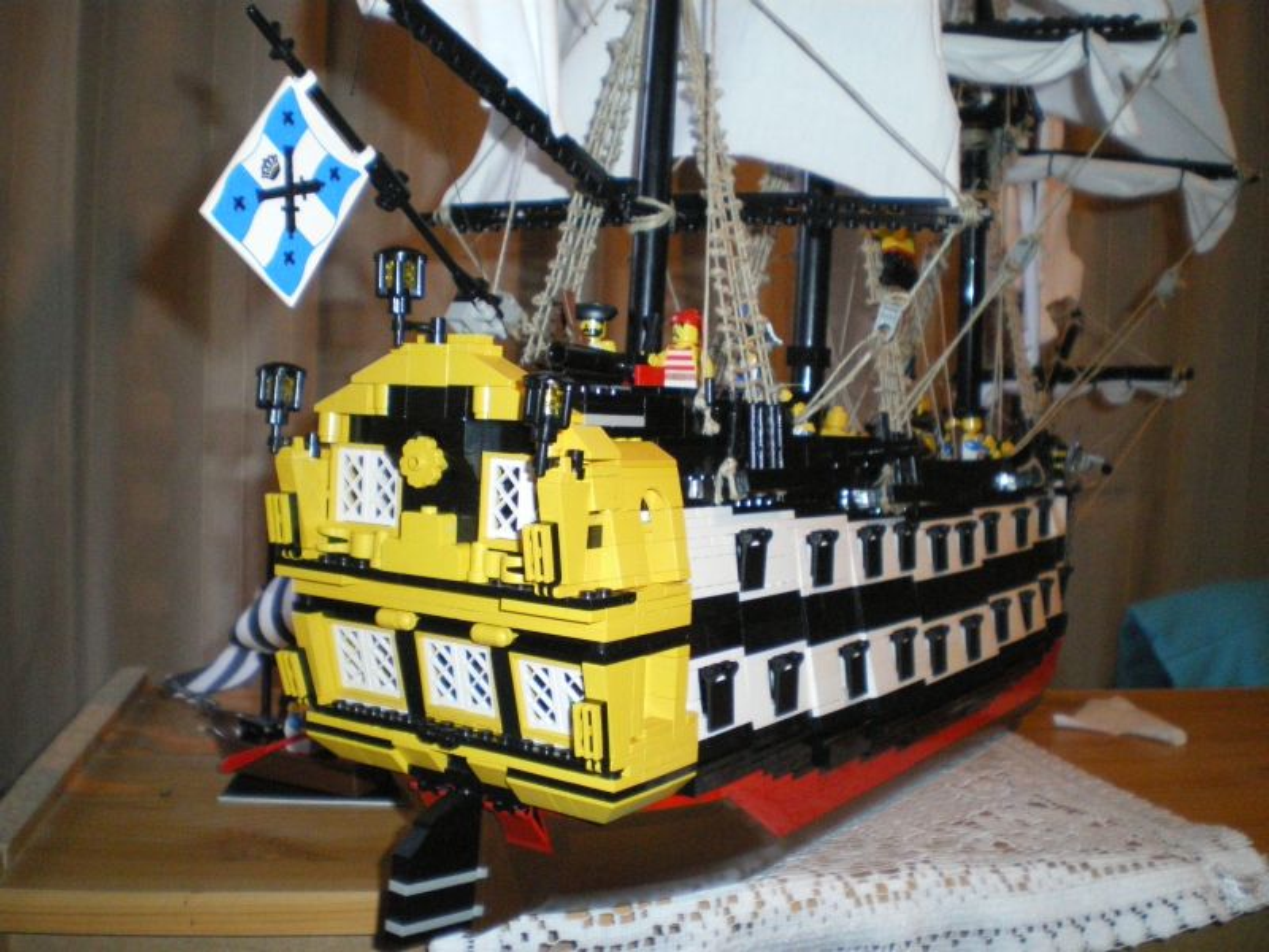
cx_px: 634
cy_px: 476
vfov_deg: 39.7
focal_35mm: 36
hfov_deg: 51.4
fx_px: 1320
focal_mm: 6.3
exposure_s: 1/50
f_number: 3.1
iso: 640
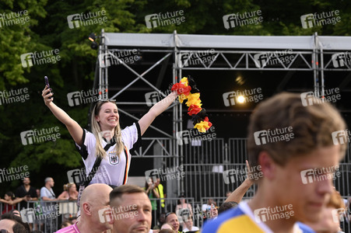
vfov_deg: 16.6
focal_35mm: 82
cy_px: 116
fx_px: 799
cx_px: 176
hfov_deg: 24.8
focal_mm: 82
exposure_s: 1/400
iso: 640
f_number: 5
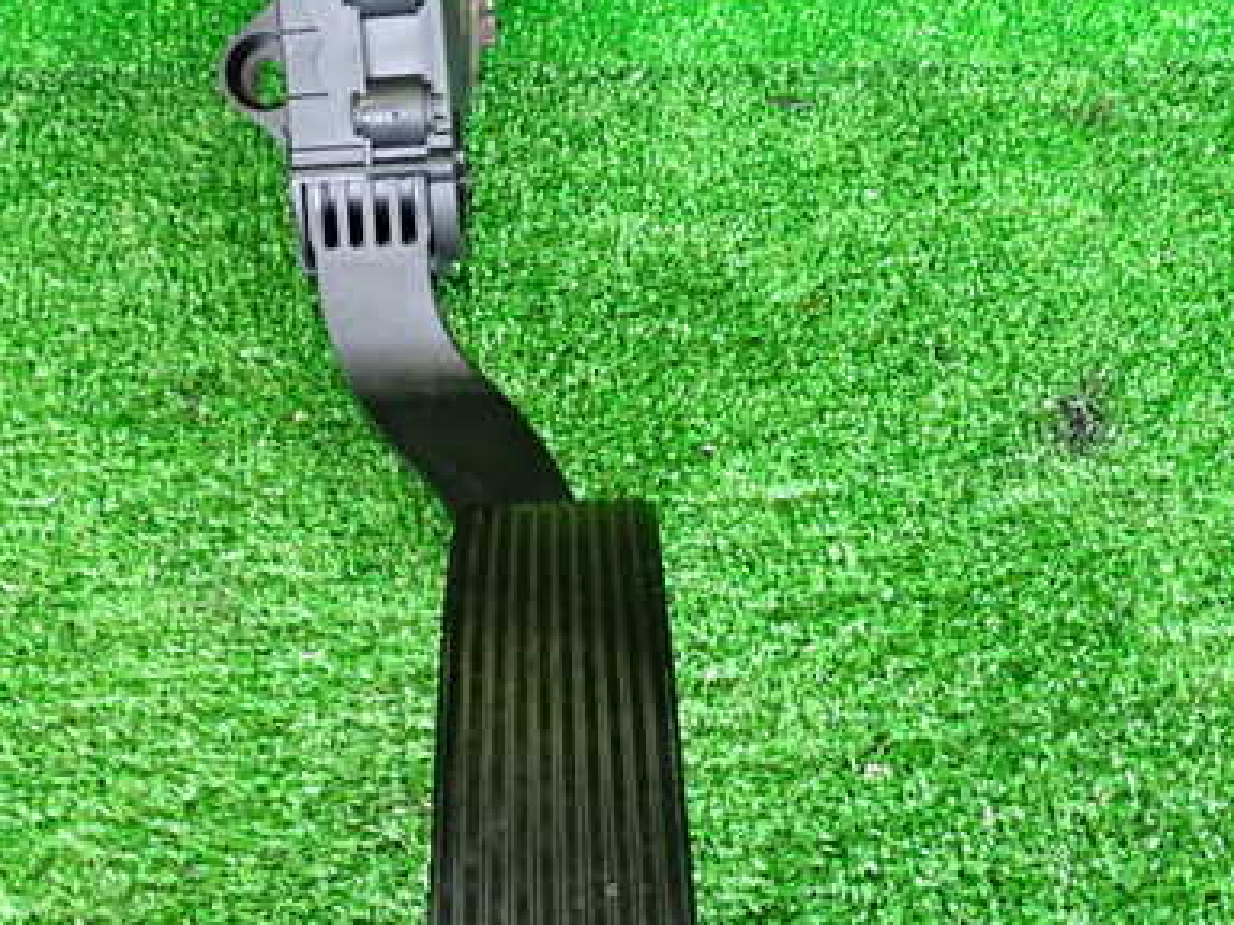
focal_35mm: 50
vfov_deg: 29.0
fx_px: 1782
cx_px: 443
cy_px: 347
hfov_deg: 37.9
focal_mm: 5.79
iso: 400
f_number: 2.4
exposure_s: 1/30
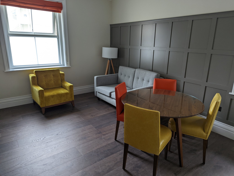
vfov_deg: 56.9
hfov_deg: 71.5
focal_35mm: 24
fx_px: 162
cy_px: 88
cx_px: 117
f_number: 1.85
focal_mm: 6.81
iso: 37
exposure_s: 1/100
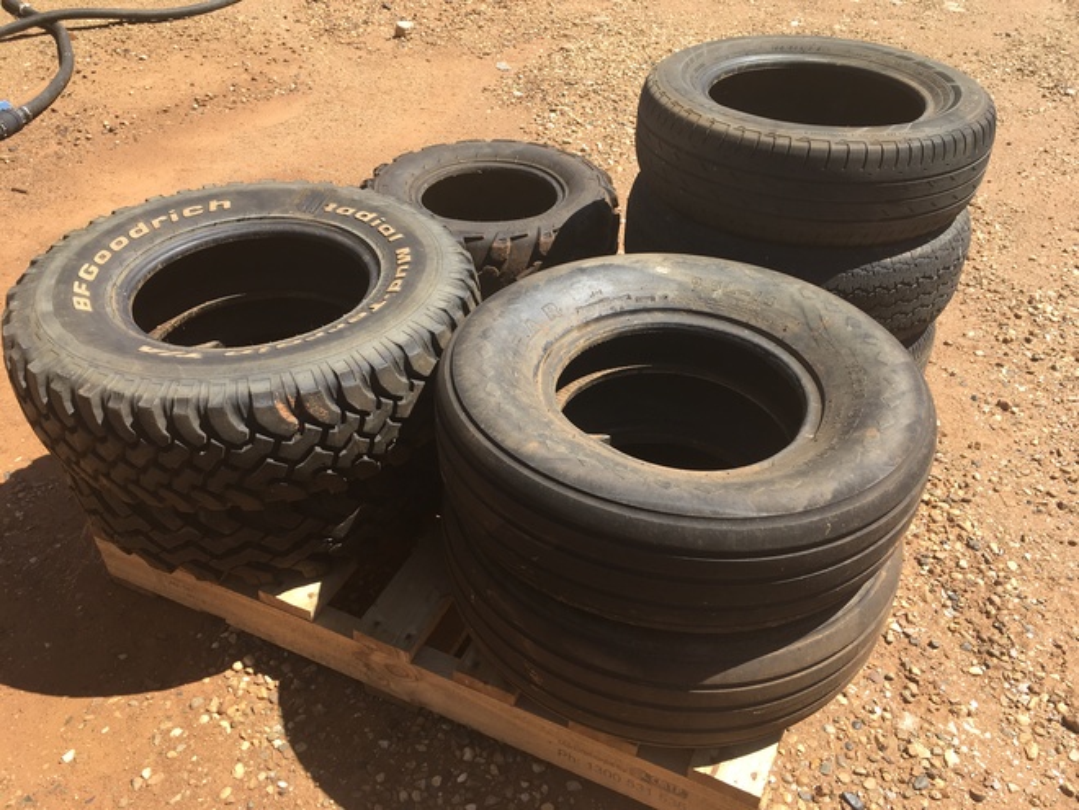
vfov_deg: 48.2
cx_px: 540
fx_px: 904
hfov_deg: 61.7
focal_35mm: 29
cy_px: 405
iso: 25
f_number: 2.2
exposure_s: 1/810
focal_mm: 4.15
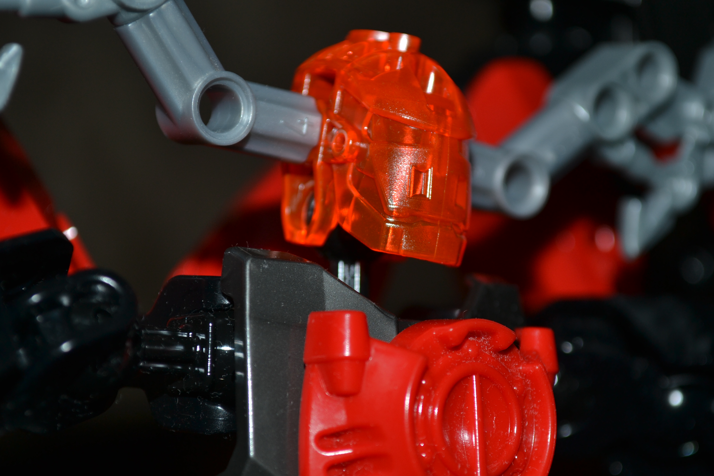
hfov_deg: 23.4
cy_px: 267
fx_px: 1725
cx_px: 381
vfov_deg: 15.7
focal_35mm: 87
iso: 100
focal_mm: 46
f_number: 5.3
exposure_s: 1/60
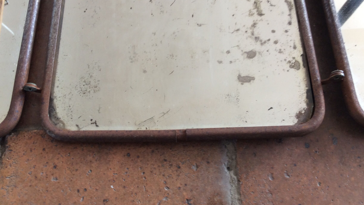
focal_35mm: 37
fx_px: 357
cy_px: 100
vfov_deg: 32.0
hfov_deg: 54.0
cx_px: 171
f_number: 2.4
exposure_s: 1/25
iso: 32
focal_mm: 3.3
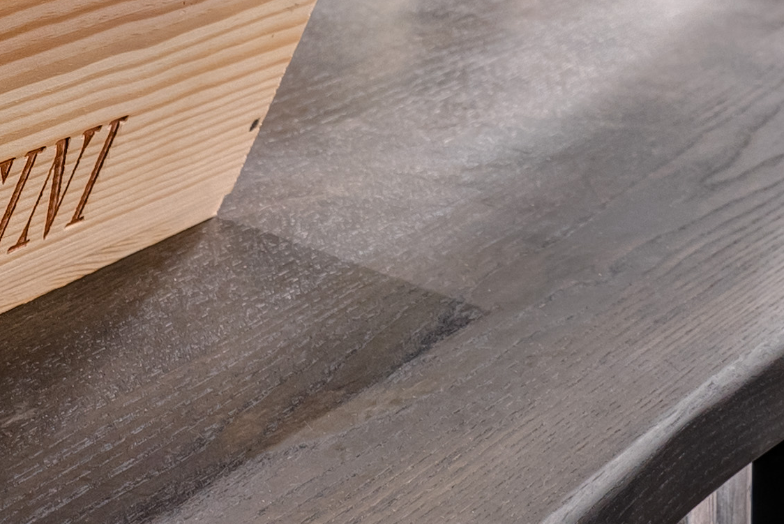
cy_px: -65
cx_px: 54
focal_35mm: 132
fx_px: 2876
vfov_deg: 10.3
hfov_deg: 15.3
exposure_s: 1/2.5
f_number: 10
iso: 400
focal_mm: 35
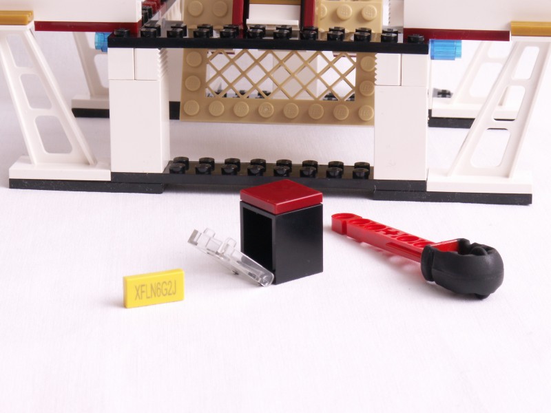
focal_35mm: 117
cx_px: 276
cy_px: 206
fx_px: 1862
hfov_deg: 16.8
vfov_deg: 12.7
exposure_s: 1/1.25
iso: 50
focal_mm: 19.12
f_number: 8
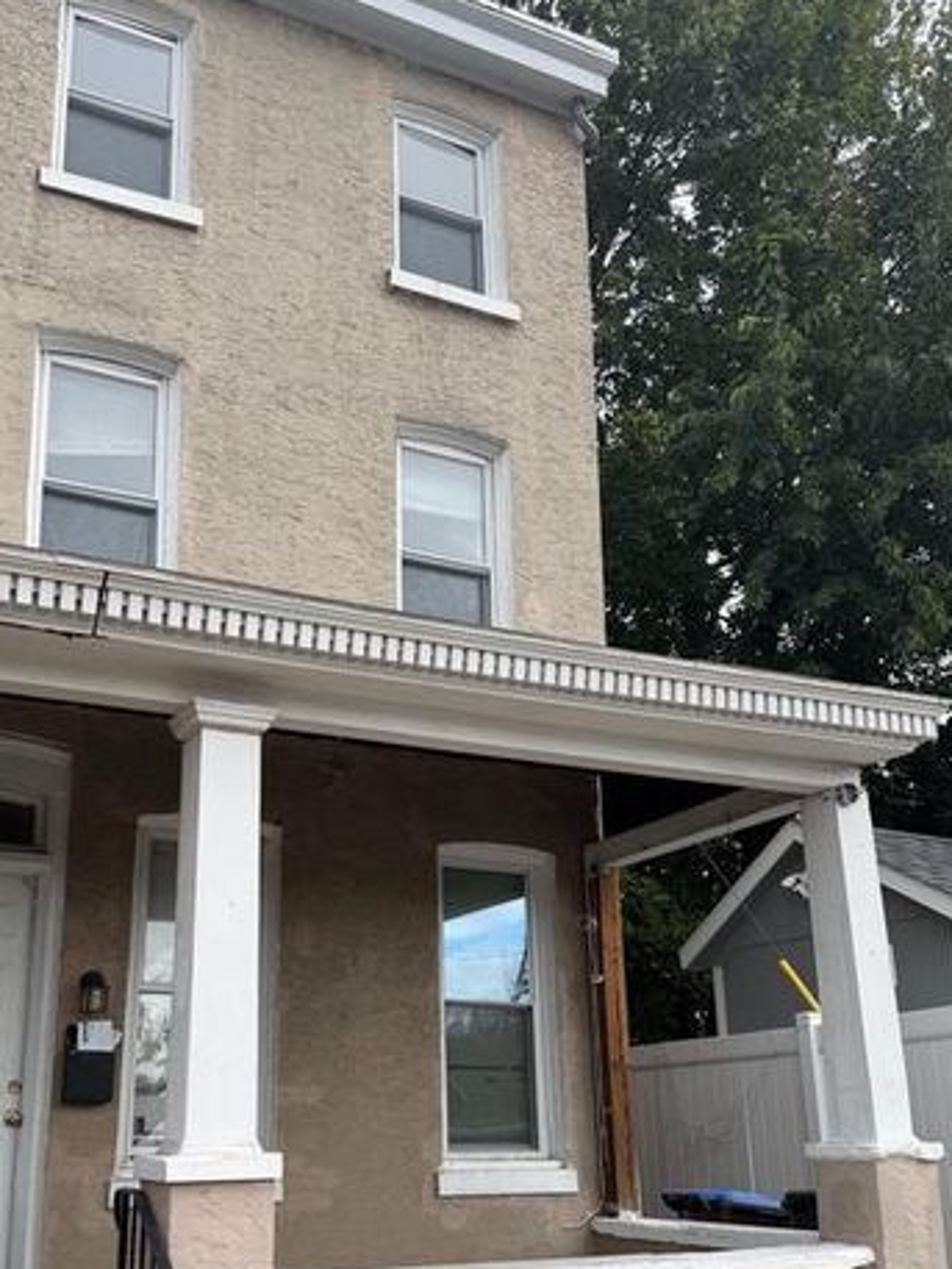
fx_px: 1283
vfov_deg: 52.0
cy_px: 804
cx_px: 361
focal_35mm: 35
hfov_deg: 40.5
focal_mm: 6.76
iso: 80
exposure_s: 1/796
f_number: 1.78
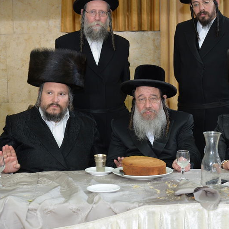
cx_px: 155
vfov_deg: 19.3
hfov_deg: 19.2
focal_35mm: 90
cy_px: 114
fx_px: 674
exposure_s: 1/125
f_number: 5
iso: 1000
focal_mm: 70
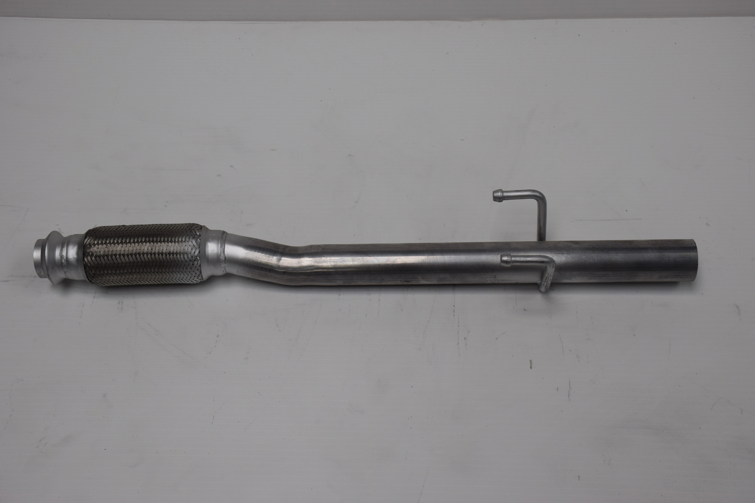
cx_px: 378
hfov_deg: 43.6
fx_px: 944
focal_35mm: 45
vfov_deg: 29.9
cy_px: 252
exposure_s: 1/250
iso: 400
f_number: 8
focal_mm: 30
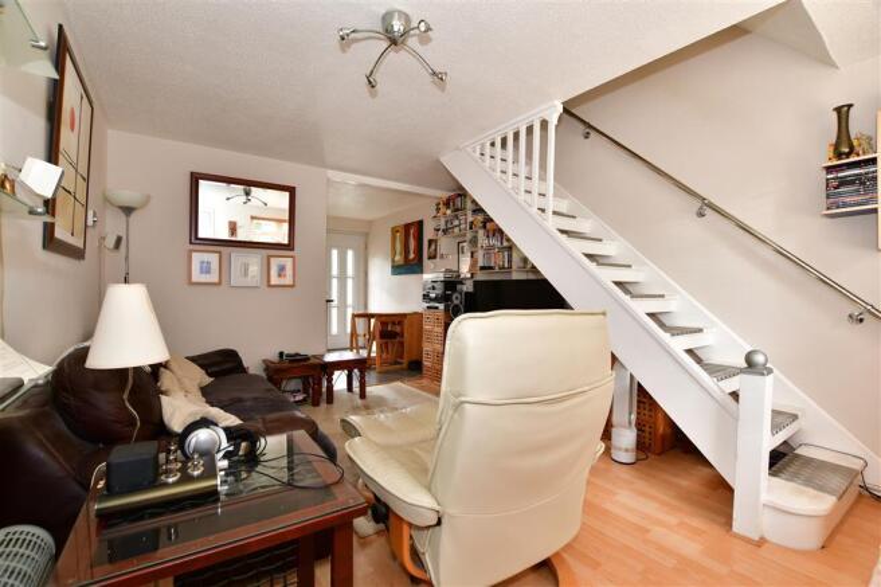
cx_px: 440
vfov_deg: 77.3
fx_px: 367
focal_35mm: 15
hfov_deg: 100.4
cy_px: 294
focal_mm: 10
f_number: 7.1
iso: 160
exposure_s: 1/2
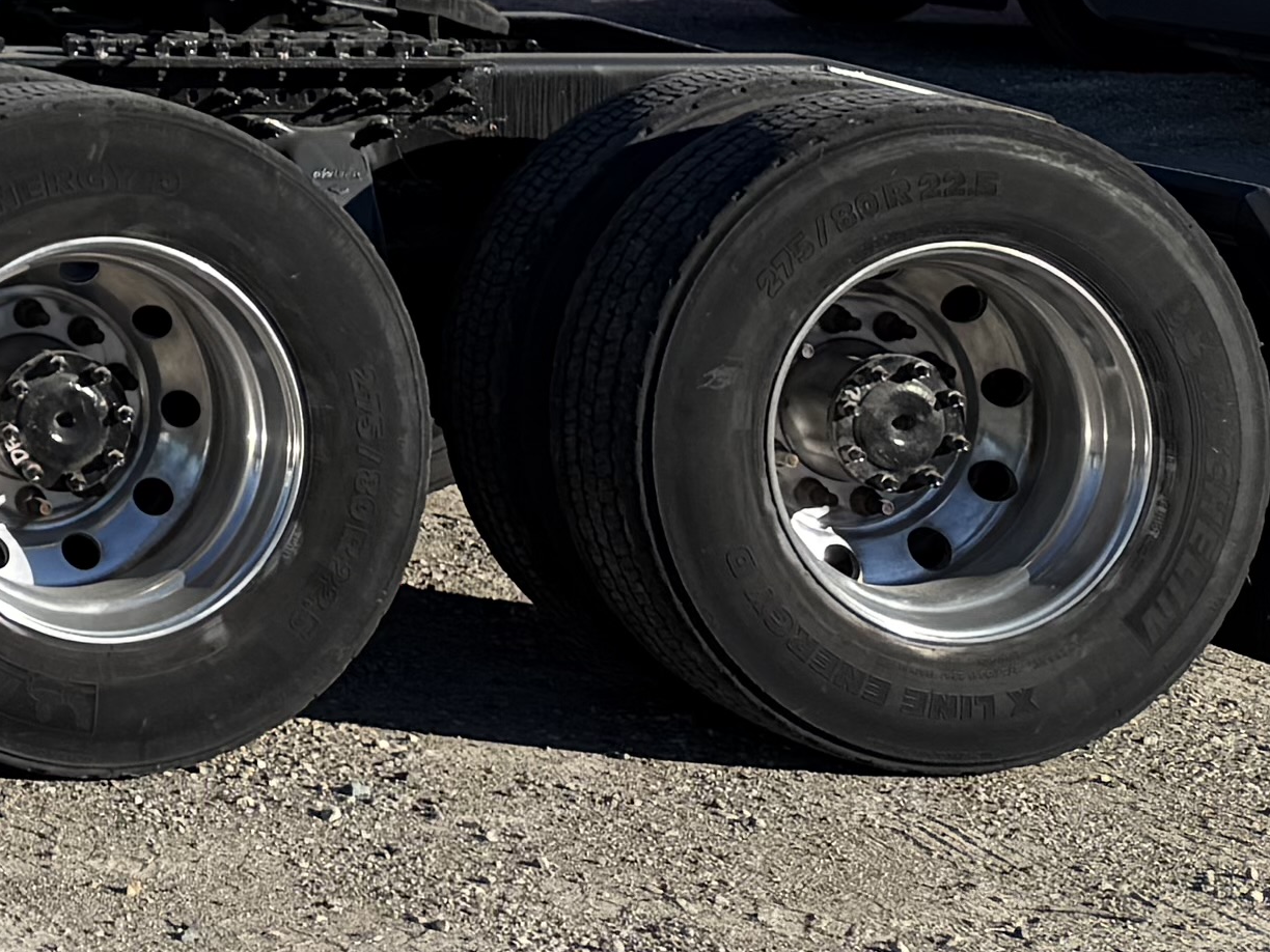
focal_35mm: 112
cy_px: -453
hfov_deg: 14.0
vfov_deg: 12.6
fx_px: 4109
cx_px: -1492
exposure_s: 1/4167
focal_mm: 6.76
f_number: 1.78
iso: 80
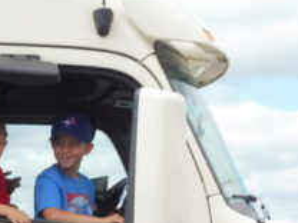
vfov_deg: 9.5
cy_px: 142
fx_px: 1343
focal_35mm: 156
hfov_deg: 12.7
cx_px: 165
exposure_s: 1/160
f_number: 8
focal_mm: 9.7
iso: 100
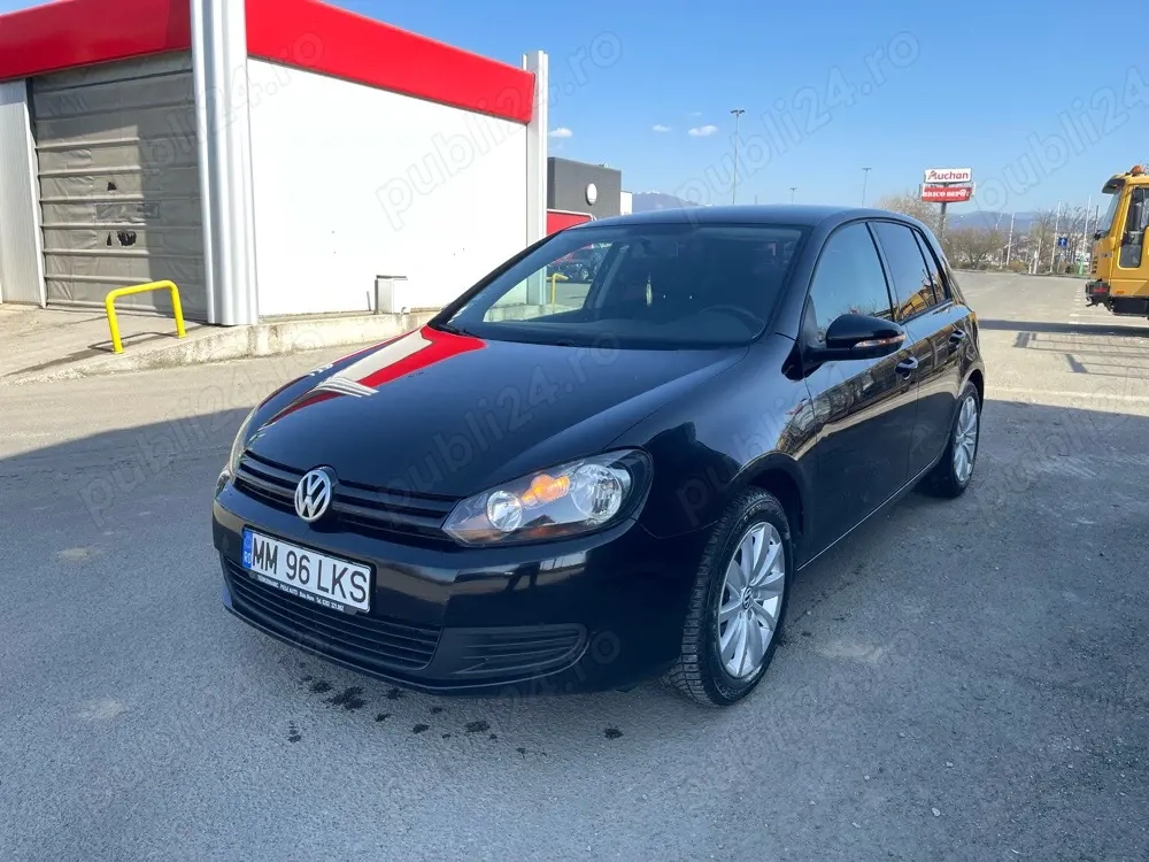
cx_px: 574
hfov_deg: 69.4
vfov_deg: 54.9
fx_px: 830
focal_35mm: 25
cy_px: 431
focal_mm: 5.1
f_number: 1.6
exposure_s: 1/488
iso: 32
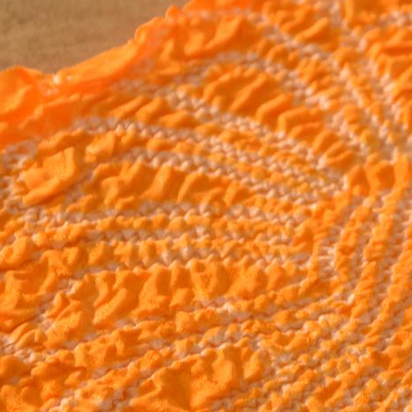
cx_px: 345
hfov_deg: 4.5
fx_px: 5225
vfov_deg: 4.5
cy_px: 171
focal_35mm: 388
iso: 400
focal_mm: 130
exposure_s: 1/60
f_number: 6
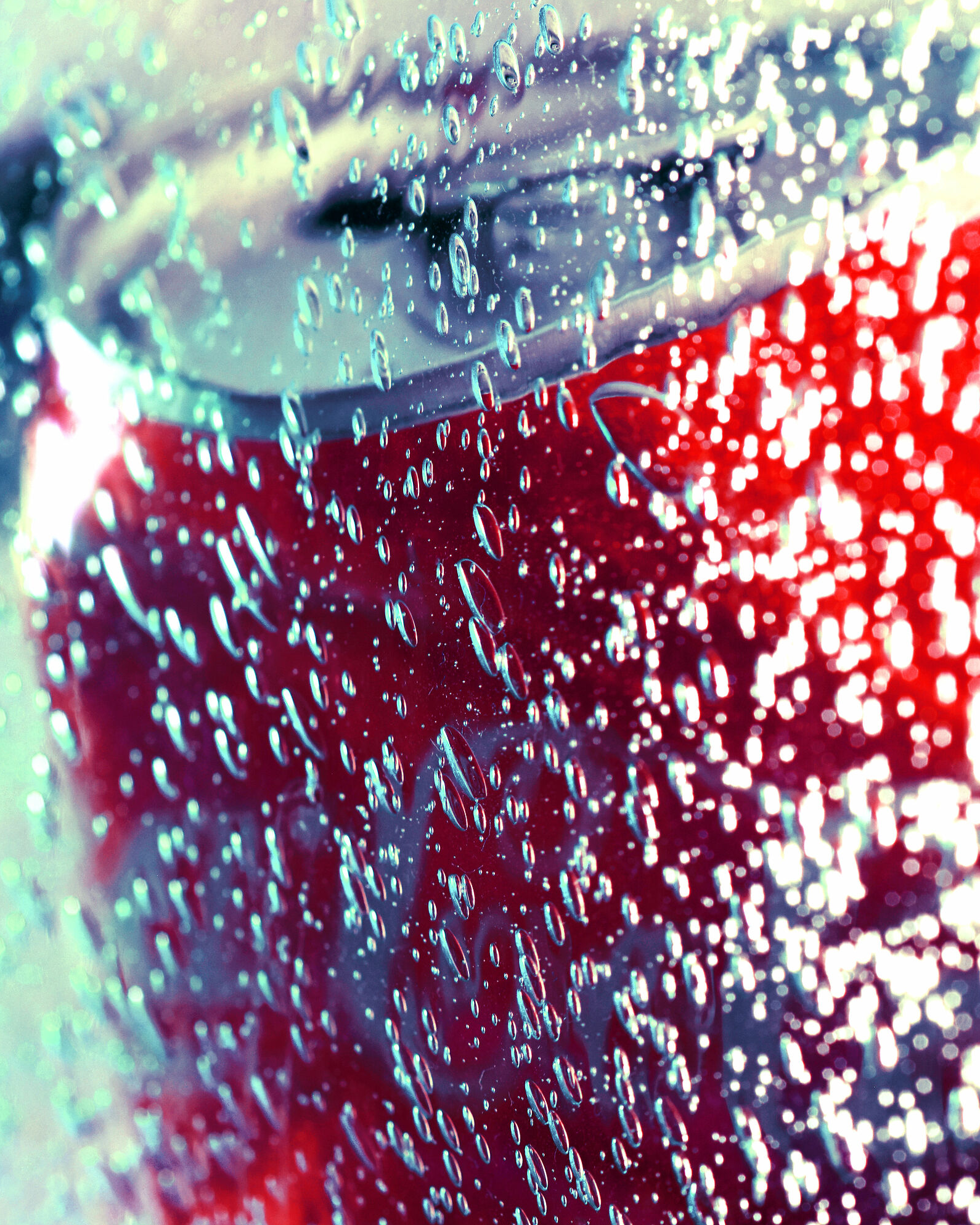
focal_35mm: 102
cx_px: 488
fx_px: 3697
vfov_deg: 18.8
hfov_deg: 15.1
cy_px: 671
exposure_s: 1/5
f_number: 9
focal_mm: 60
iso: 200
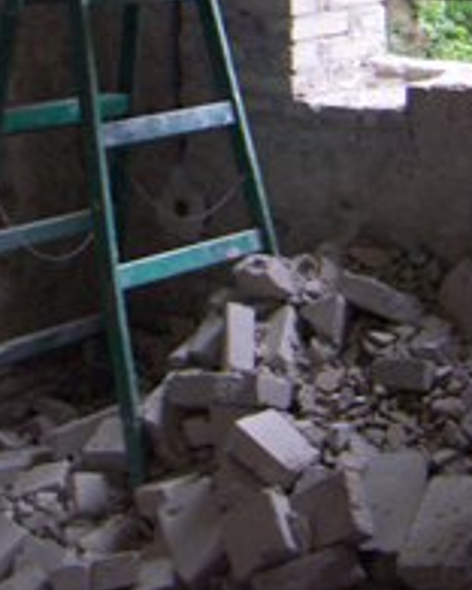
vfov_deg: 24.7
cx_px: 256
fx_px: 1292
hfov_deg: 20.7
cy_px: 27
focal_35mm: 74
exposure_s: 1/50
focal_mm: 4.7
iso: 160
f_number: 2.8
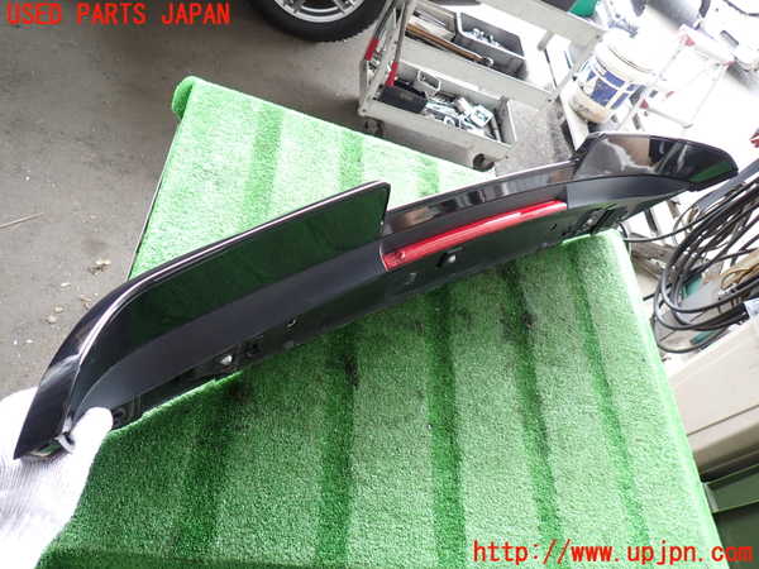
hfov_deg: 69.4
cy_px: 284
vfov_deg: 54.9
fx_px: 548
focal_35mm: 25
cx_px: 380
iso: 200
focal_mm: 4.5
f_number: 2
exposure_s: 1/50
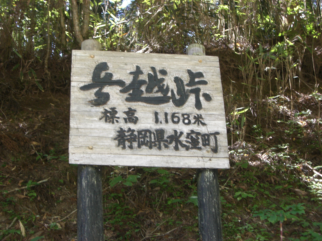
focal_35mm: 66
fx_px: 614
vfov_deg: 22.3
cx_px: 161
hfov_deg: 29.4
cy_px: 120
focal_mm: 10.7
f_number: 3.6
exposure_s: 1/60
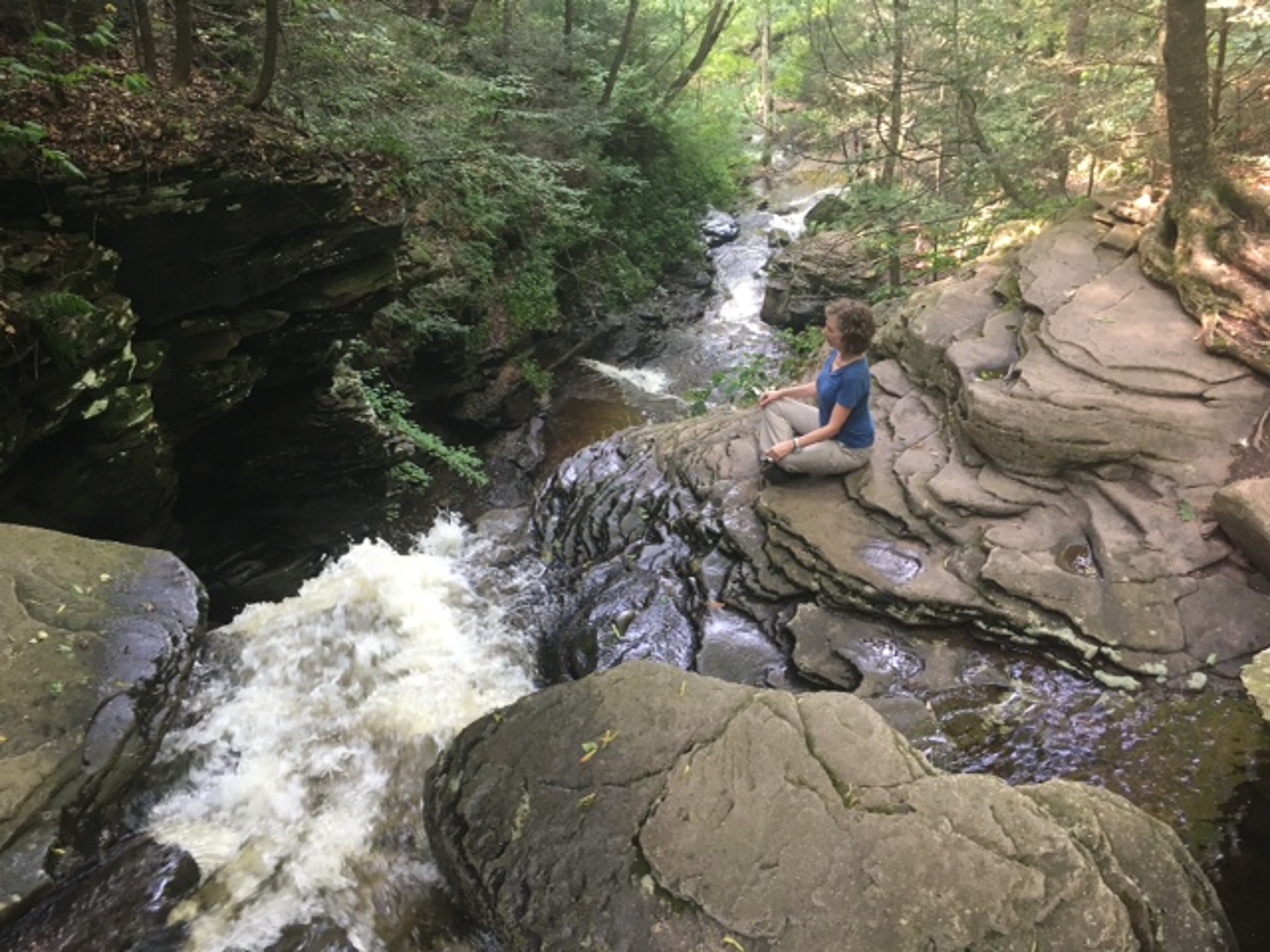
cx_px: 635
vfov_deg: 48.2
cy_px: 476
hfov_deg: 61.7
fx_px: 1064
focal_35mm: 29
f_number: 2.2
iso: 64
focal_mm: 4.15
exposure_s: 1/30
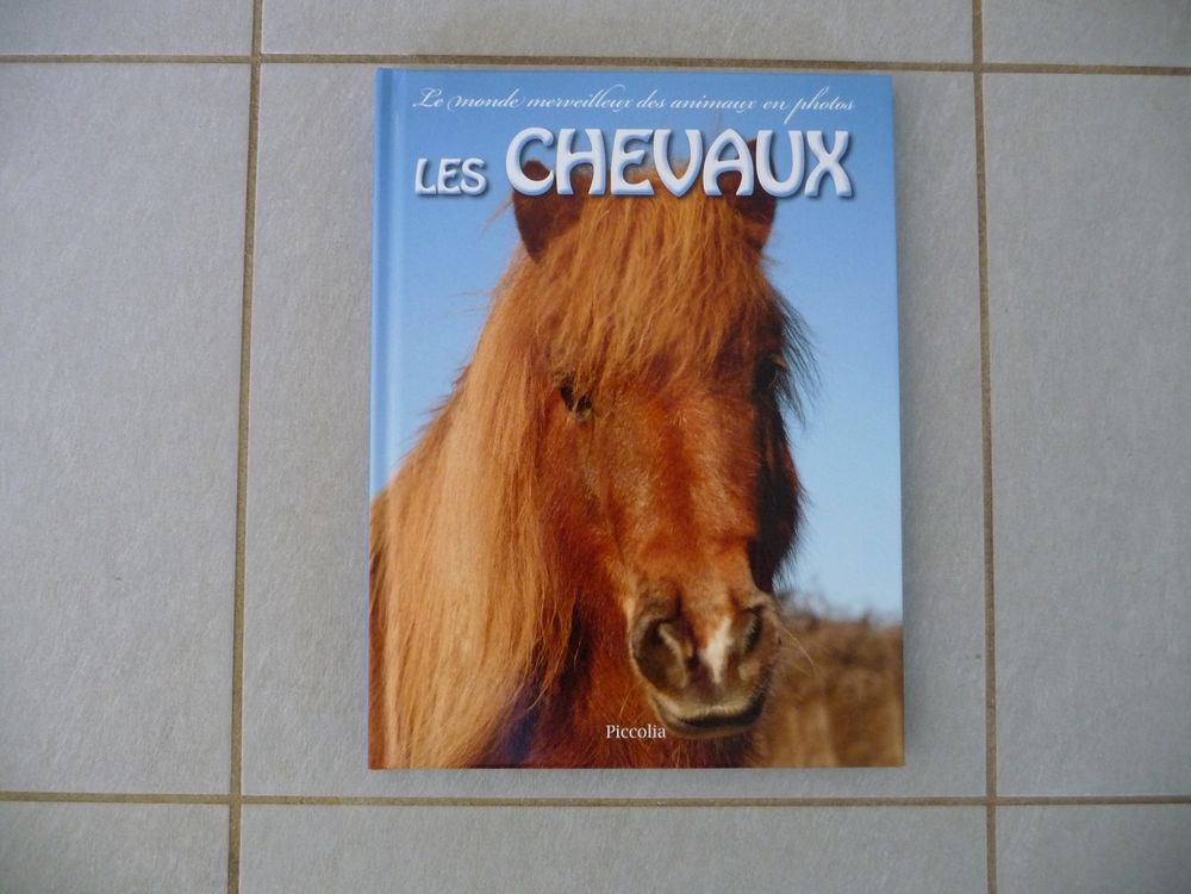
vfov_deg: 49.7
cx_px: 596
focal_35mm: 28
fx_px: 963
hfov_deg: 63.4
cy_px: 447
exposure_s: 1/20
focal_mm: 4.7
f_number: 3.3
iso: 400
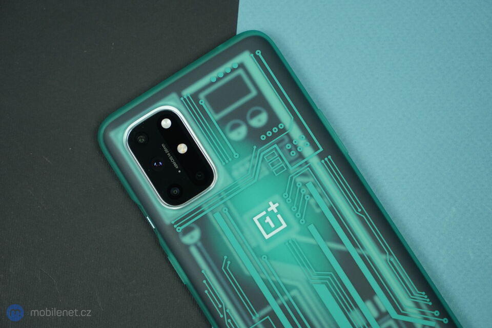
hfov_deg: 28.8
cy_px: 164
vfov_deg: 19.5
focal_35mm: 70
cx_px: 246
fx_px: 957
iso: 1000
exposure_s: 1/160
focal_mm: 70
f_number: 5.6
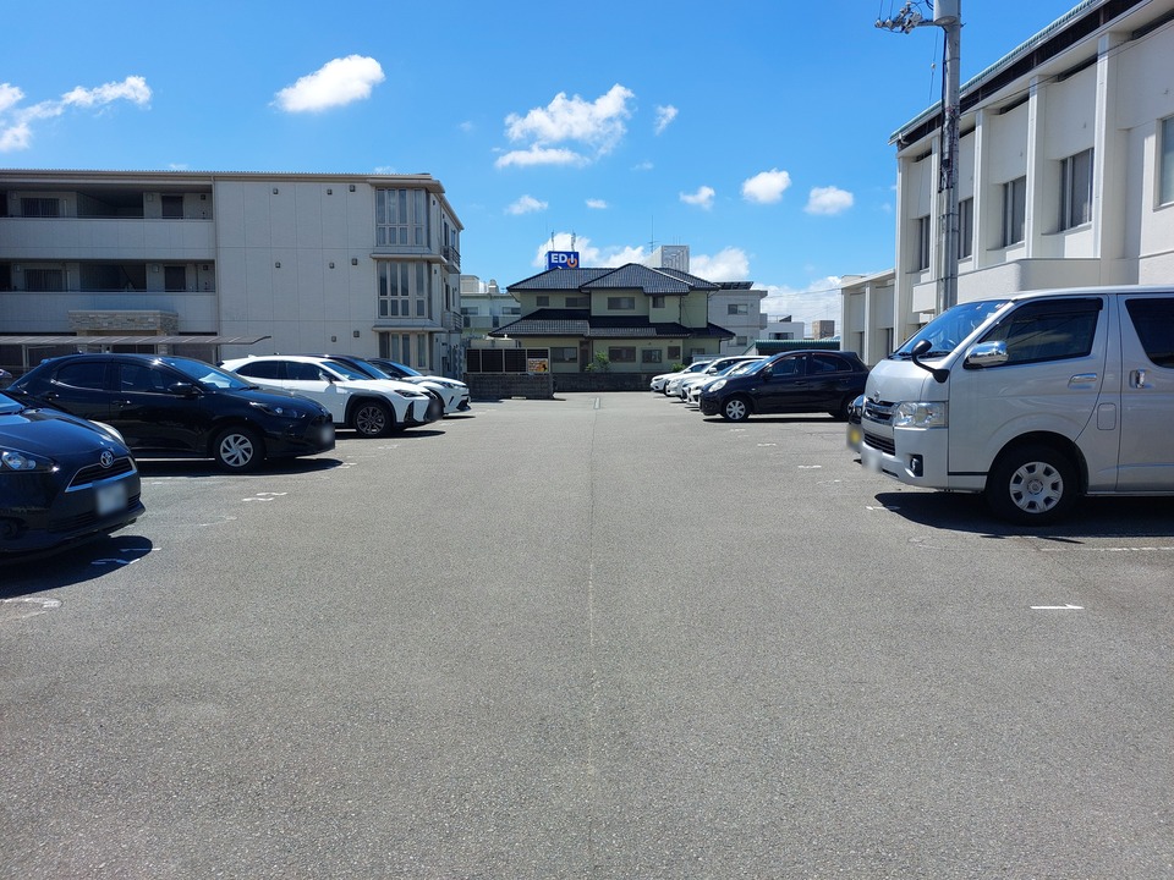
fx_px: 814
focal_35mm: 24
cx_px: 587
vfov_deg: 56.8
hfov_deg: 71.6
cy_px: 440
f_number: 1.8
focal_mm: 5.23
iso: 25
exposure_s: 1/1068
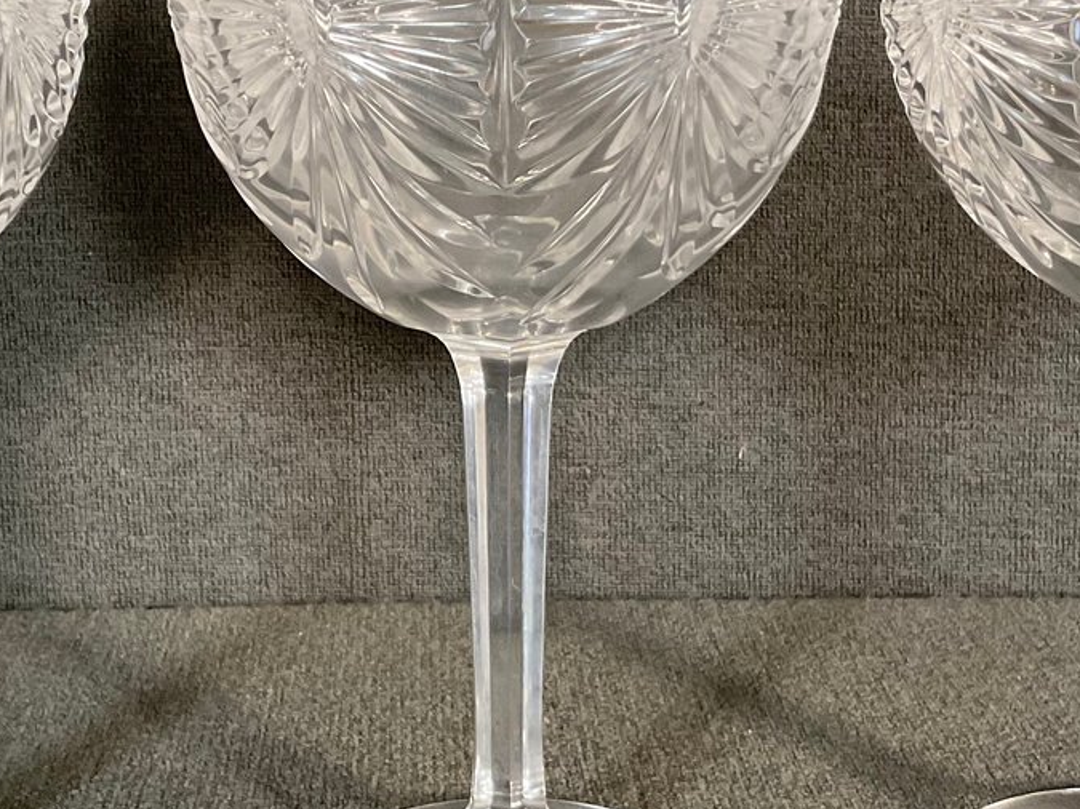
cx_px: 482
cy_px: 317
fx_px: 2028
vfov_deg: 22.5
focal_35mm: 65
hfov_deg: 29.8
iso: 160
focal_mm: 3
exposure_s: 1/60
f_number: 1.8
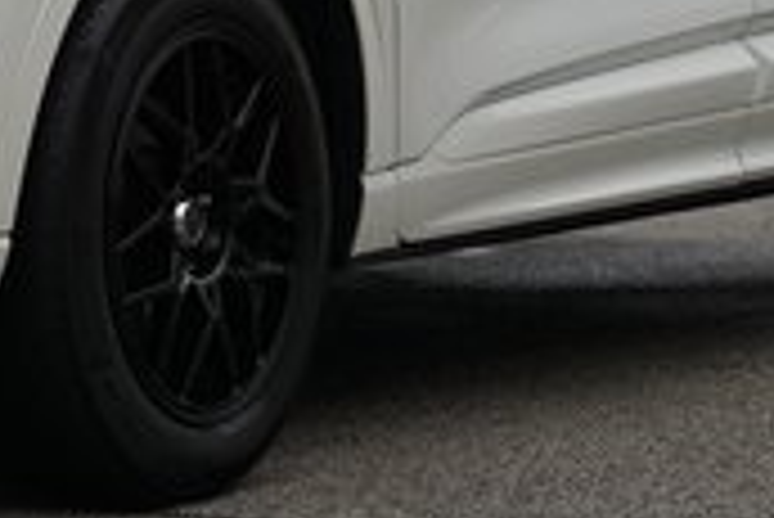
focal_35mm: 335
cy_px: -223
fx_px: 7208
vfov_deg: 4.1
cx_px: -4
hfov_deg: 6.1
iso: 100
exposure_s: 1/160
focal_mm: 90
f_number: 4.5
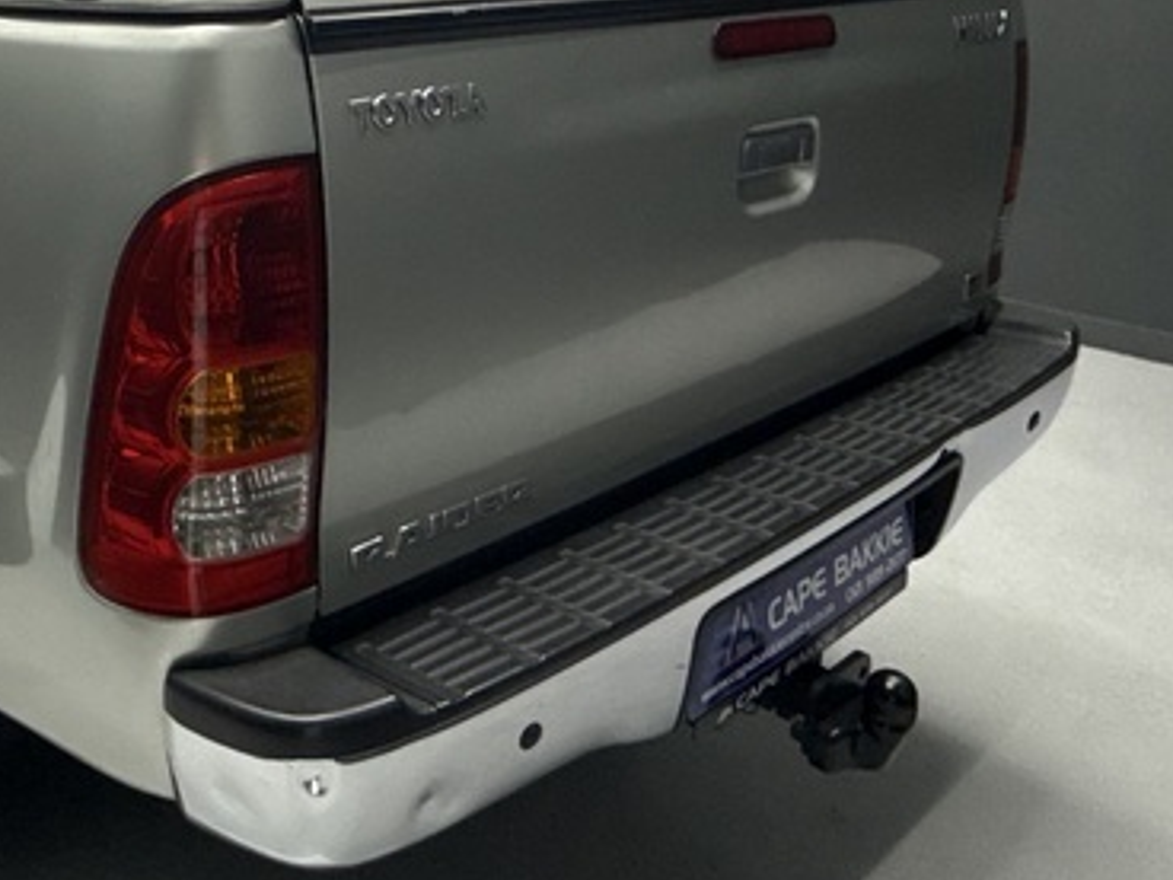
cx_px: 284
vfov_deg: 35.8
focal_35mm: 39
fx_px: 1322
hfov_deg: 46.1
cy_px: 201
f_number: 2.2
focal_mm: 2.22
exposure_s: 1/100
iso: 160
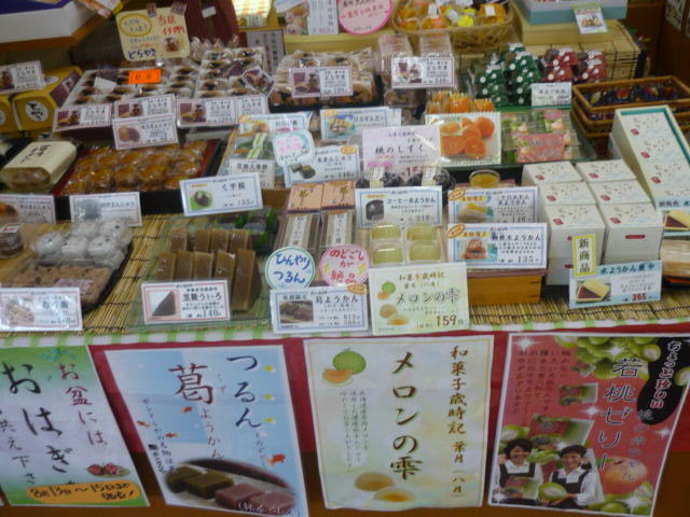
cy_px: 258
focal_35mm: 33
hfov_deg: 55.4
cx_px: 345
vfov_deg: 42.9
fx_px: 658
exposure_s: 1/50
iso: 100
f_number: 2.8
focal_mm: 5.5
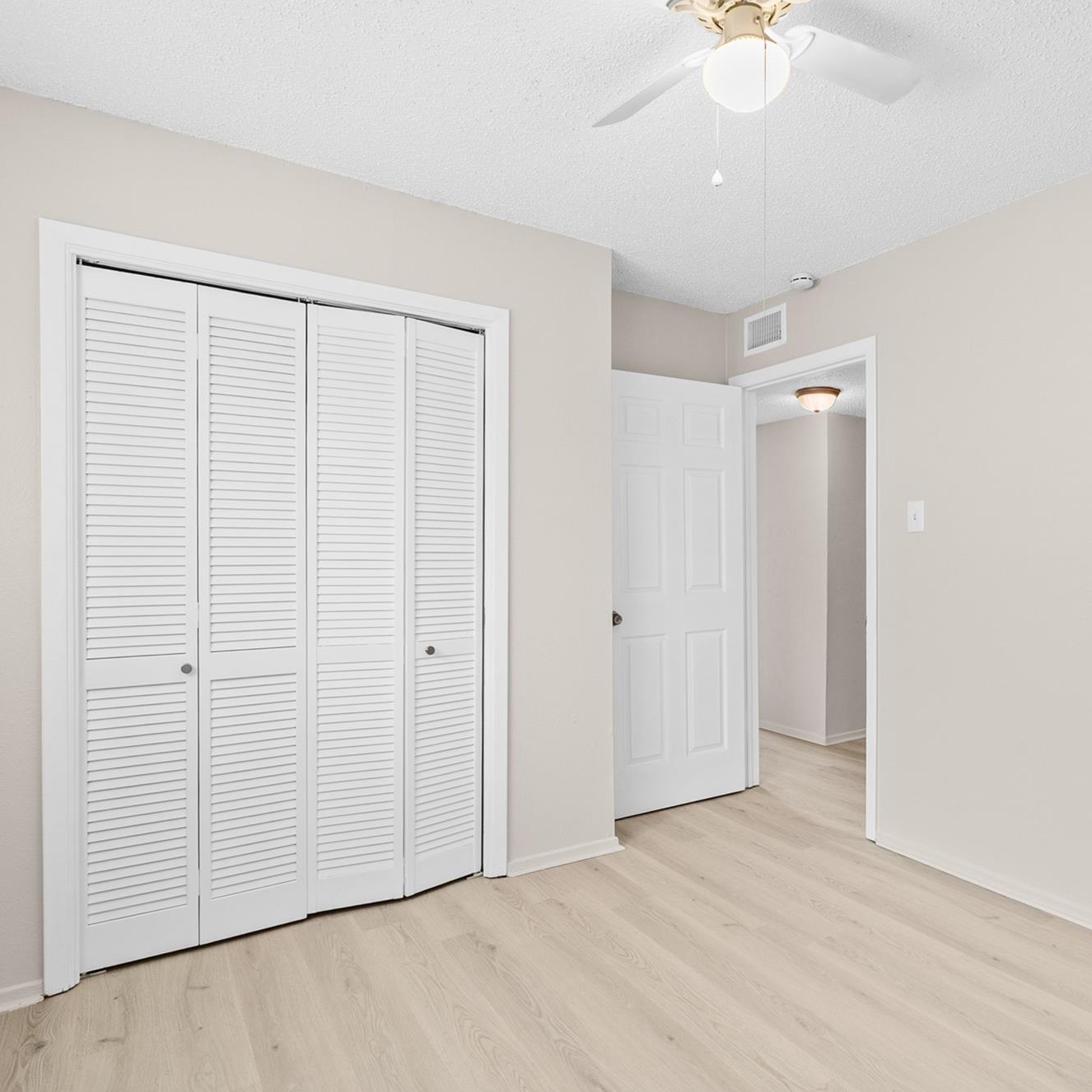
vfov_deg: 72.1
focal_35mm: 21
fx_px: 749
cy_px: 551
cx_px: 678
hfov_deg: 71.1
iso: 400
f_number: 9
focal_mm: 16
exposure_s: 1
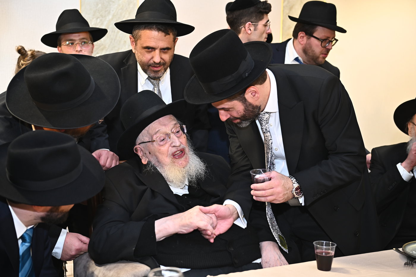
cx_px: 208
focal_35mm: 50
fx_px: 578
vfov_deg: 27.0
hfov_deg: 39.6
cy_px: 138
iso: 1000
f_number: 3.5
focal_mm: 50
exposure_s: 1/200
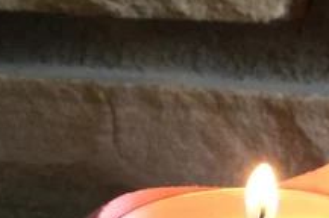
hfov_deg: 16.6
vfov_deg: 11.7
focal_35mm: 116
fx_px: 1059
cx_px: 439
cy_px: 164
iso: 64
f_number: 2.2
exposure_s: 1/15
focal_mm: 4.15
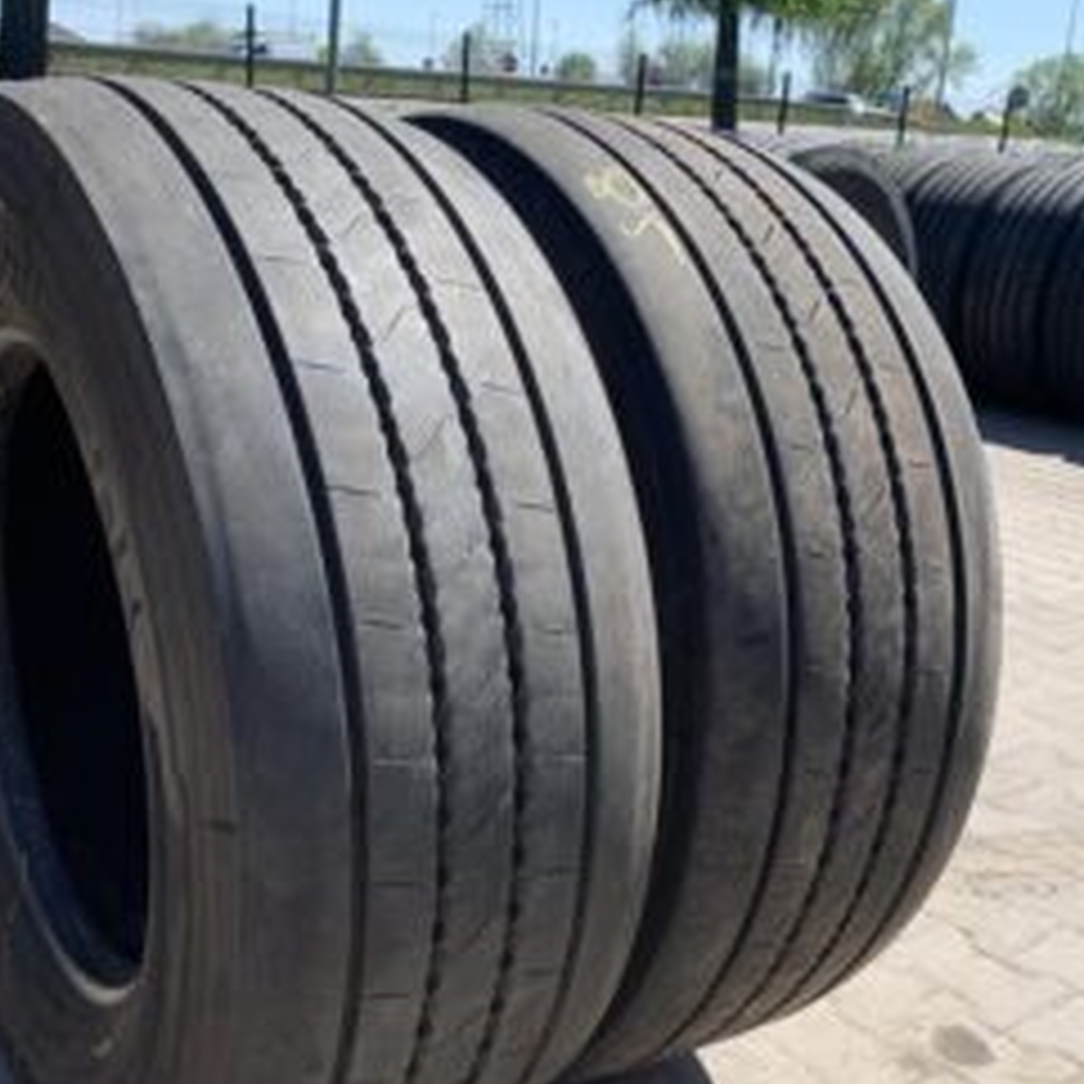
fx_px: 1453
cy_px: 672
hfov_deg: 40.9
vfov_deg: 40.7
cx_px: 477
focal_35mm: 41
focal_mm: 4.25
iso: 25
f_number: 1.8
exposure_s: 1/1314
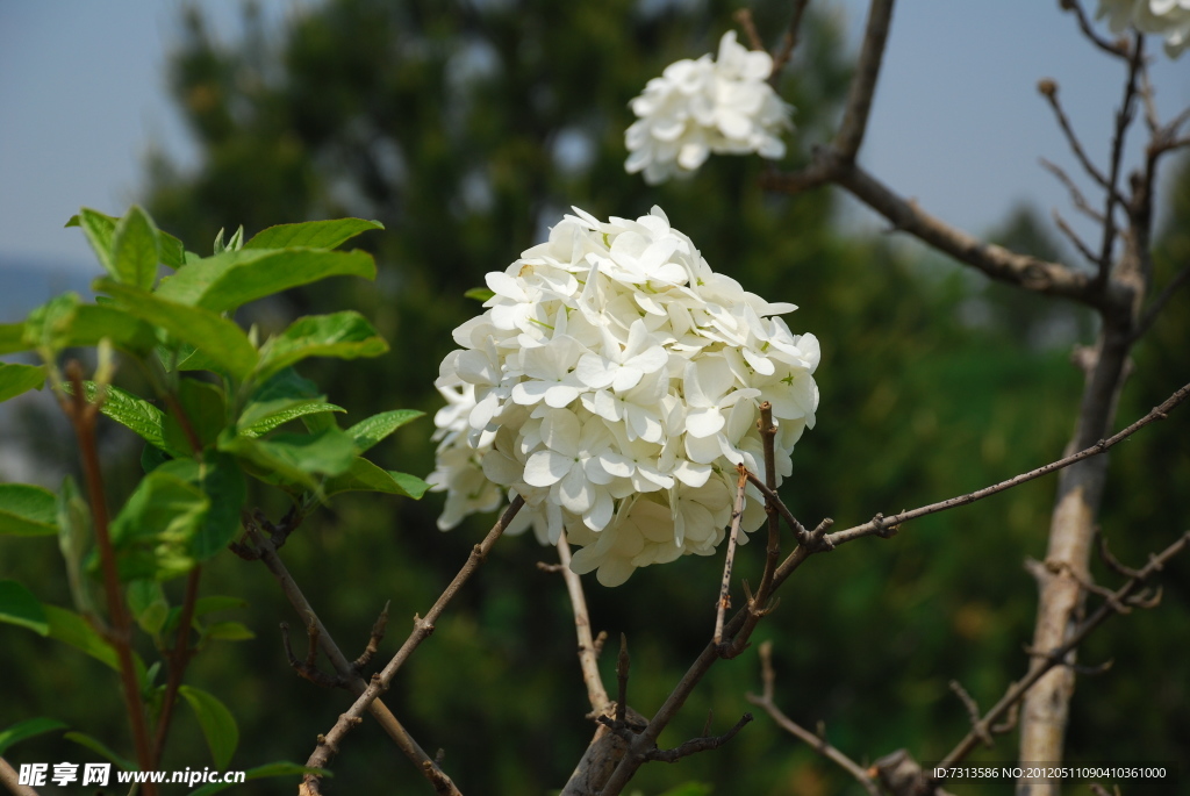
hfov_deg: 18.2
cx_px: 595
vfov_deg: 12.2
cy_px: 398
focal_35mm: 112
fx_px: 3722
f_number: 6.3
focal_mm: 75
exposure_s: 1/640
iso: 100
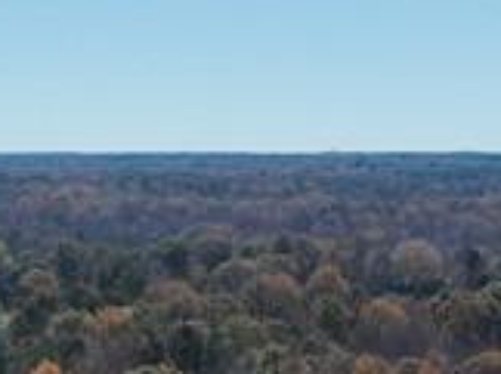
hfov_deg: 12.8
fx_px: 2197
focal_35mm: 152
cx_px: -40
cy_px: 1164
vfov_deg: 8.1
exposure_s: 1/640
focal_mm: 12.29
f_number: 2.8
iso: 210
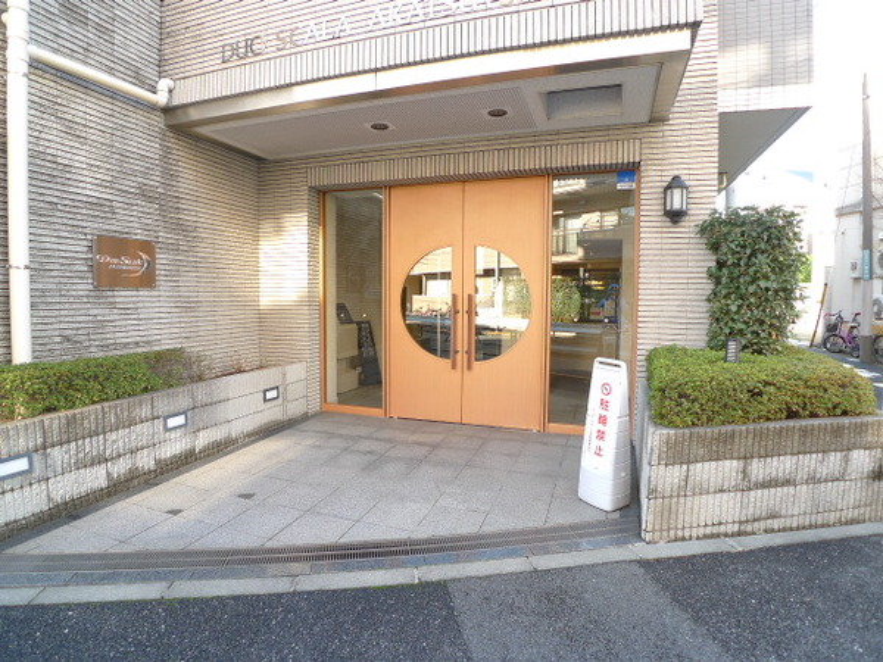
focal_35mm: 18
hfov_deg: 87.8
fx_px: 459
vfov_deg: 71.6
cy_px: 331
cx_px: 442
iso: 80
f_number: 2.8
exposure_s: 1/40
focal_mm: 3.9
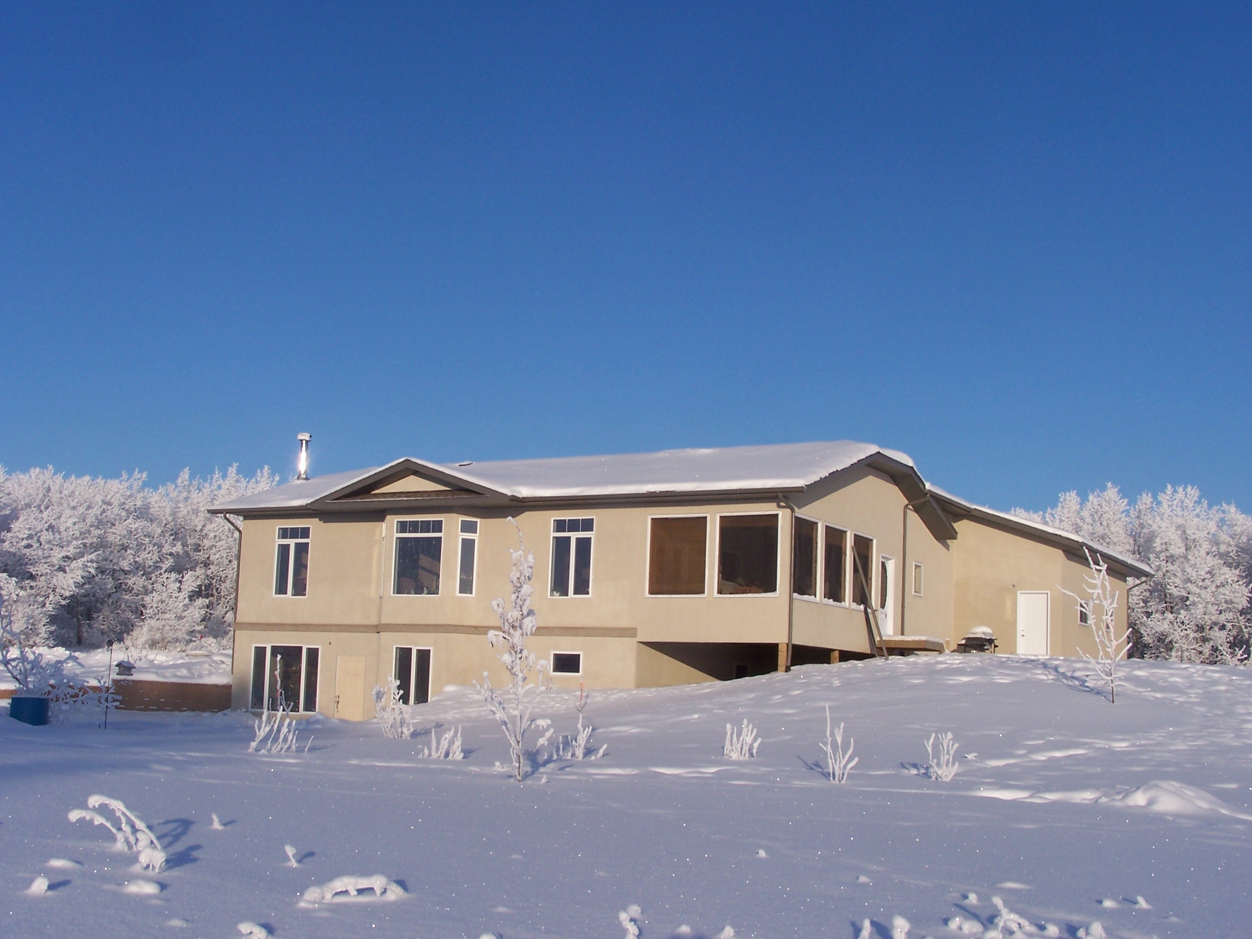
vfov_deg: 33.6
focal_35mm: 43
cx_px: 626
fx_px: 1555
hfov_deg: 43.9
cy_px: 470
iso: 80
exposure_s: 1/500
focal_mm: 7.1
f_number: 5.6
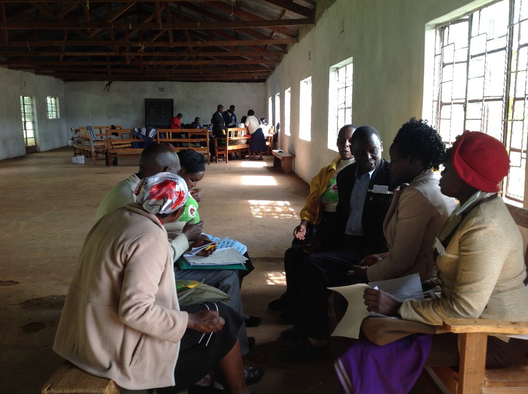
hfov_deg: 52.7
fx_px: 533
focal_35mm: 35
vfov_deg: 40.6
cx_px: 264
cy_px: 197
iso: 64
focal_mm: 4.28
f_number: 2.4
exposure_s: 1/40
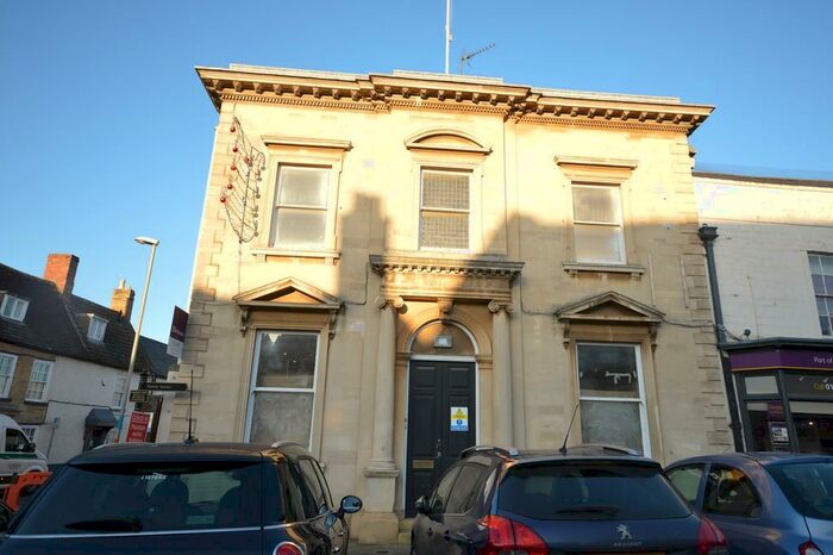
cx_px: 416
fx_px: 486
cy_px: 278
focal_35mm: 21
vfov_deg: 59.4
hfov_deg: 81.2
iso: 125
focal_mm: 14
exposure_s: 1/125
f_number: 5.6
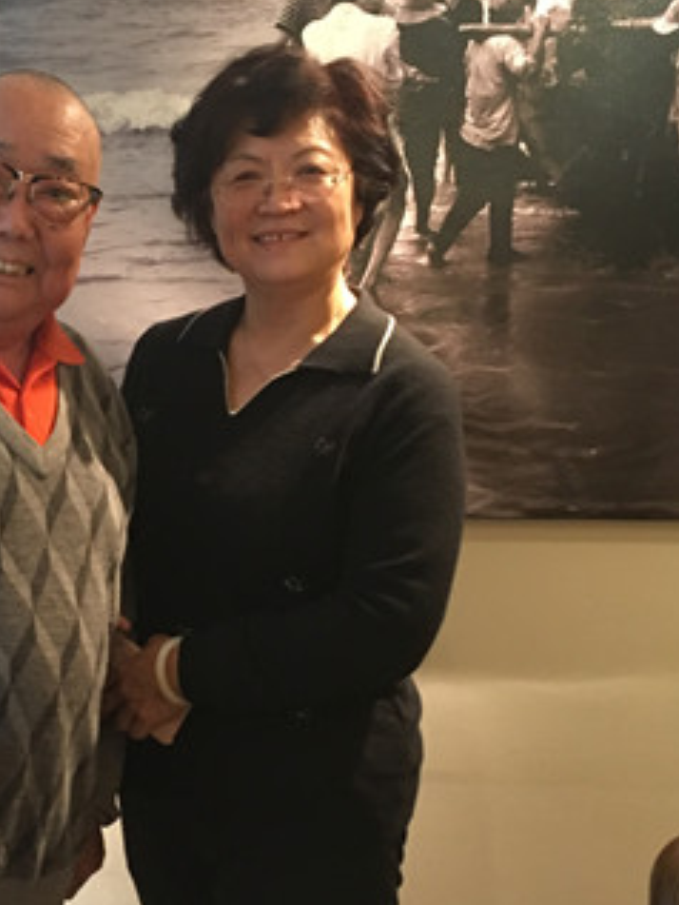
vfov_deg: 31.5
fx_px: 1594
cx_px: 86
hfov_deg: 23.5
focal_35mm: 61
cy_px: 585
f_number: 2.2
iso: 200
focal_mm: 4.15
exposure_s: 1/25
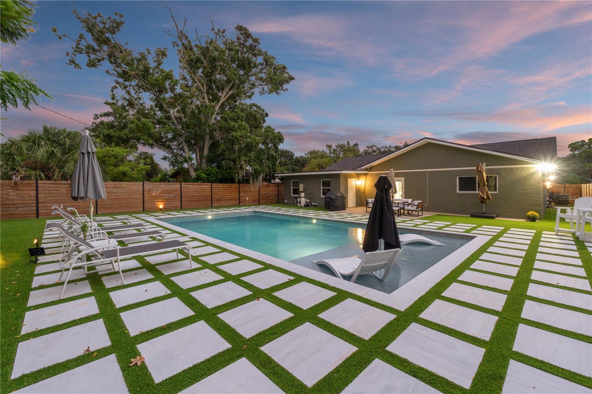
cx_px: 296
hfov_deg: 97.6
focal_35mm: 16
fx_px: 259
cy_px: 197
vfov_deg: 74.6
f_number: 7.1
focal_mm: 10.5
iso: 400
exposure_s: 1/2
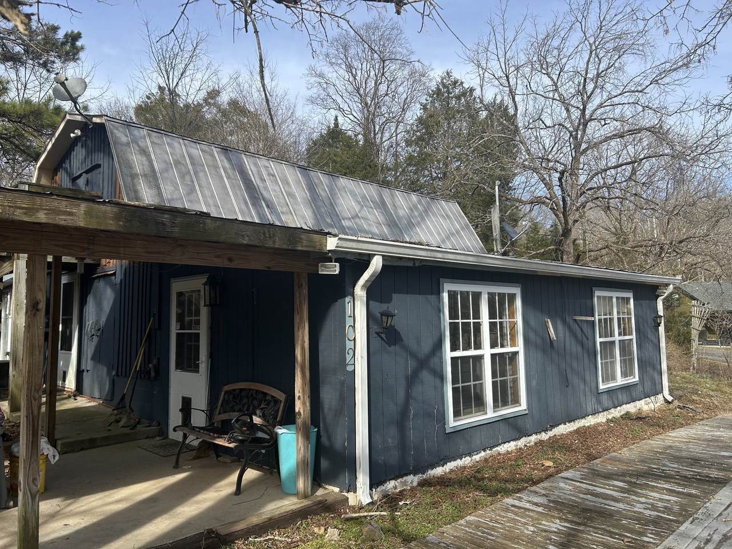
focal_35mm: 26
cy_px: 274
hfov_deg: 67.3
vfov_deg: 53.1
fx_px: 550
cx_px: 366
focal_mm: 5.7
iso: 50
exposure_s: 1/2299
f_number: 1.5
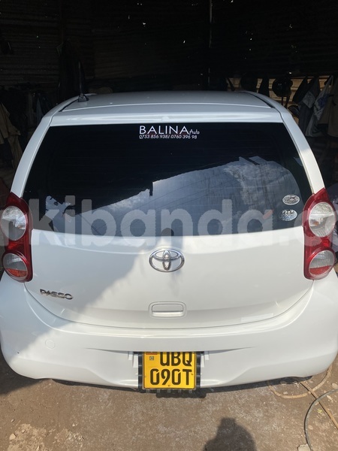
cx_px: 169
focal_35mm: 26
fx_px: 338
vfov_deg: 67.3
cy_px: 226
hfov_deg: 53.1
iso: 32
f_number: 1.8
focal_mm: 4.25
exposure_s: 1/4115
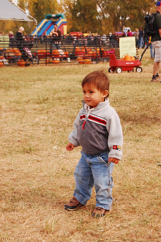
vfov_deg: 27.0
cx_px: 80
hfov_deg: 18.2
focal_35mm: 75
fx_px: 504
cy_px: 121
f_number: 10
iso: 400
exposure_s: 1/400
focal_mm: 50
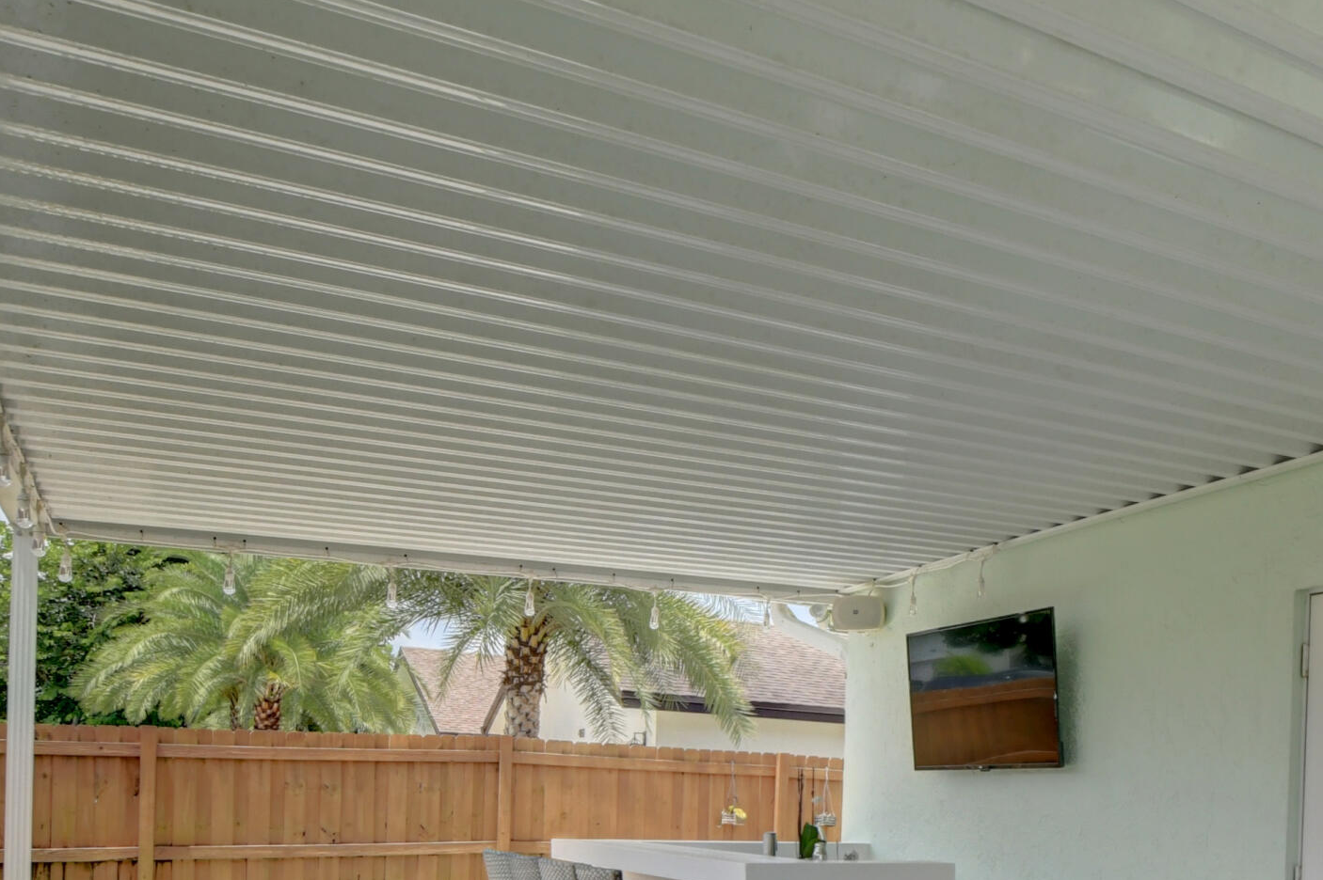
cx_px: 1019
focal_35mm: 32
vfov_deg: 37.7
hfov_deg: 55.4
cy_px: 830
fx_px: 1175
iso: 1000
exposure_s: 1/2500
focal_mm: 10
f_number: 8
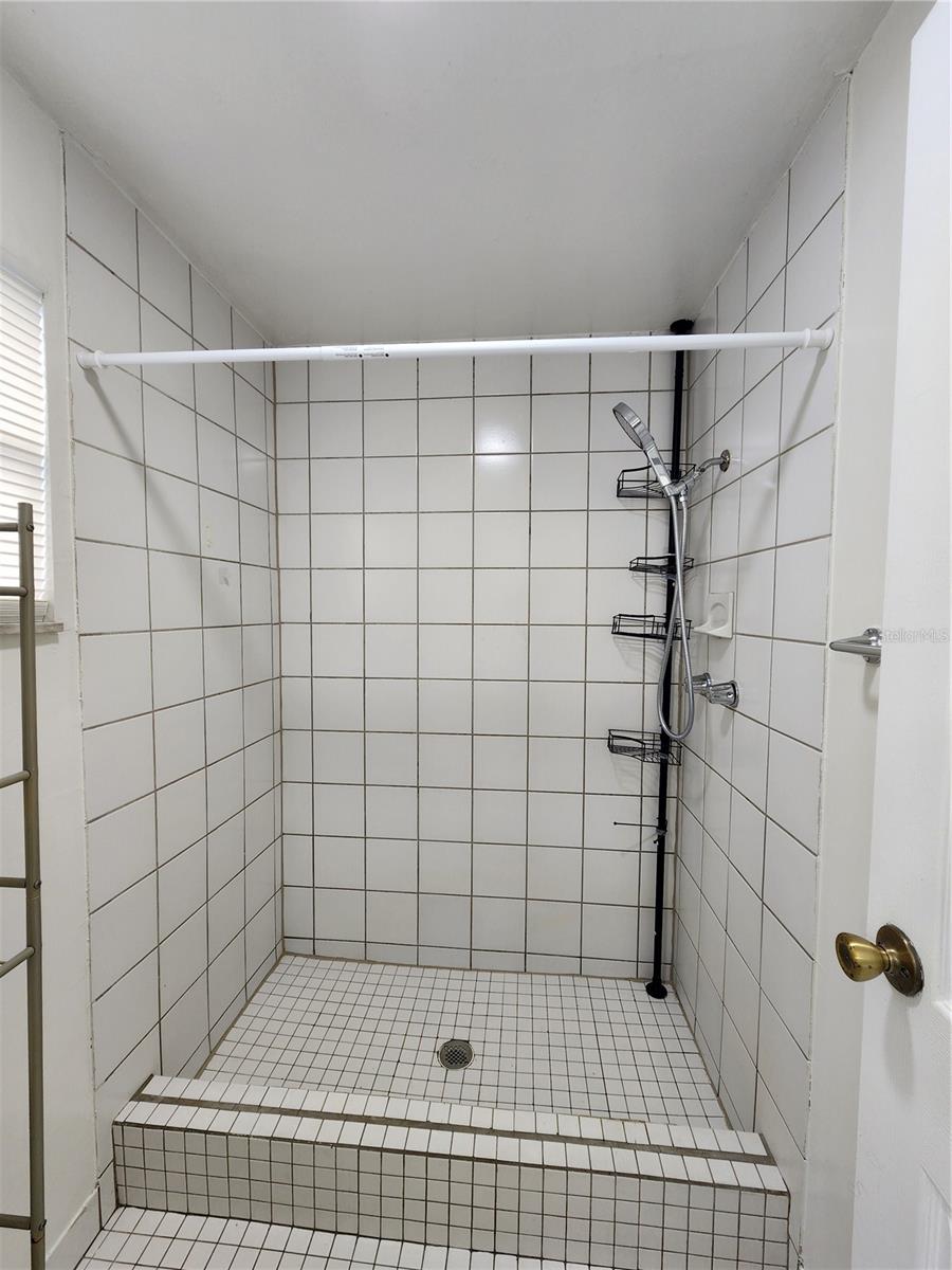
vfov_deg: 106.2
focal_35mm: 13
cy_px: 635
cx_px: 476
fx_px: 477
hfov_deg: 89.9
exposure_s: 1/60
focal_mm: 2.2
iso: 80
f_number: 2.2
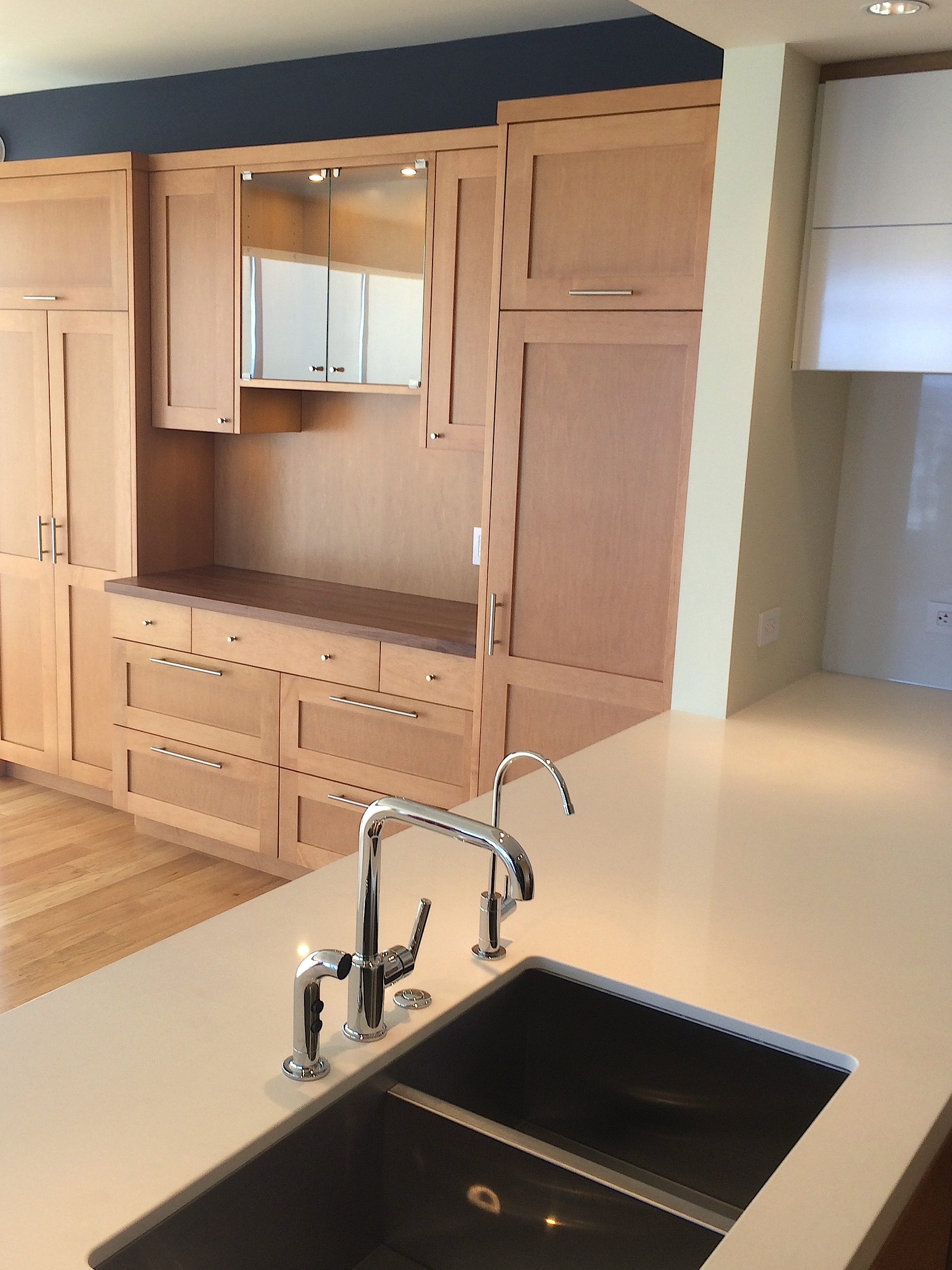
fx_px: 1357
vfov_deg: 50.1
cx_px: 396
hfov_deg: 38.6
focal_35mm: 37
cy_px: 643
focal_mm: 4.12
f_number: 2.2
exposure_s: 1/60
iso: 40
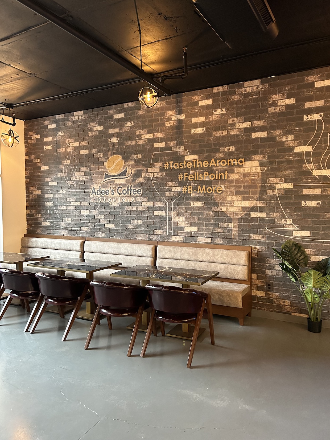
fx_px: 330
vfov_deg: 67.3
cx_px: 165
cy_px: 220
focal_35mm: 26
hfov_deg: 53.1
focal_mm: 5.7
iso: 500
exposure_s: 1/60
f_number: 1.5
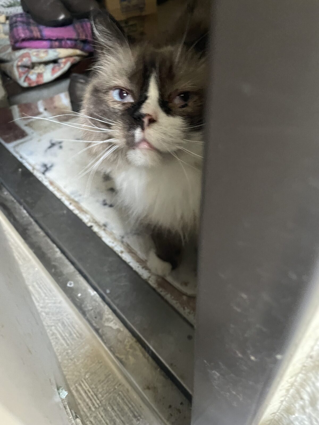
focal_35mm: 26
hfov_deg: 53.1
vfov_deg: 67.3
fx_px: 319
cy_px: 212
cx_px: 160
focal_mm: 4.2
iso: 640
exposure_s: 1/30
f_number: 1.6
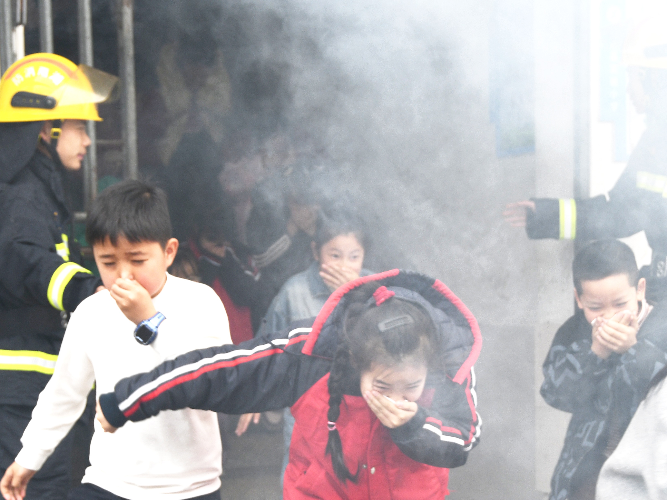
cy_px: 366
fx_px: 2274
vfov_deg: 12.5
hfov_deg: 16.7
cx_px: 355
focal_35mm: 118
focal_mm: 48
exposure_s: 1/250
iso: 200
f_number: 7.1
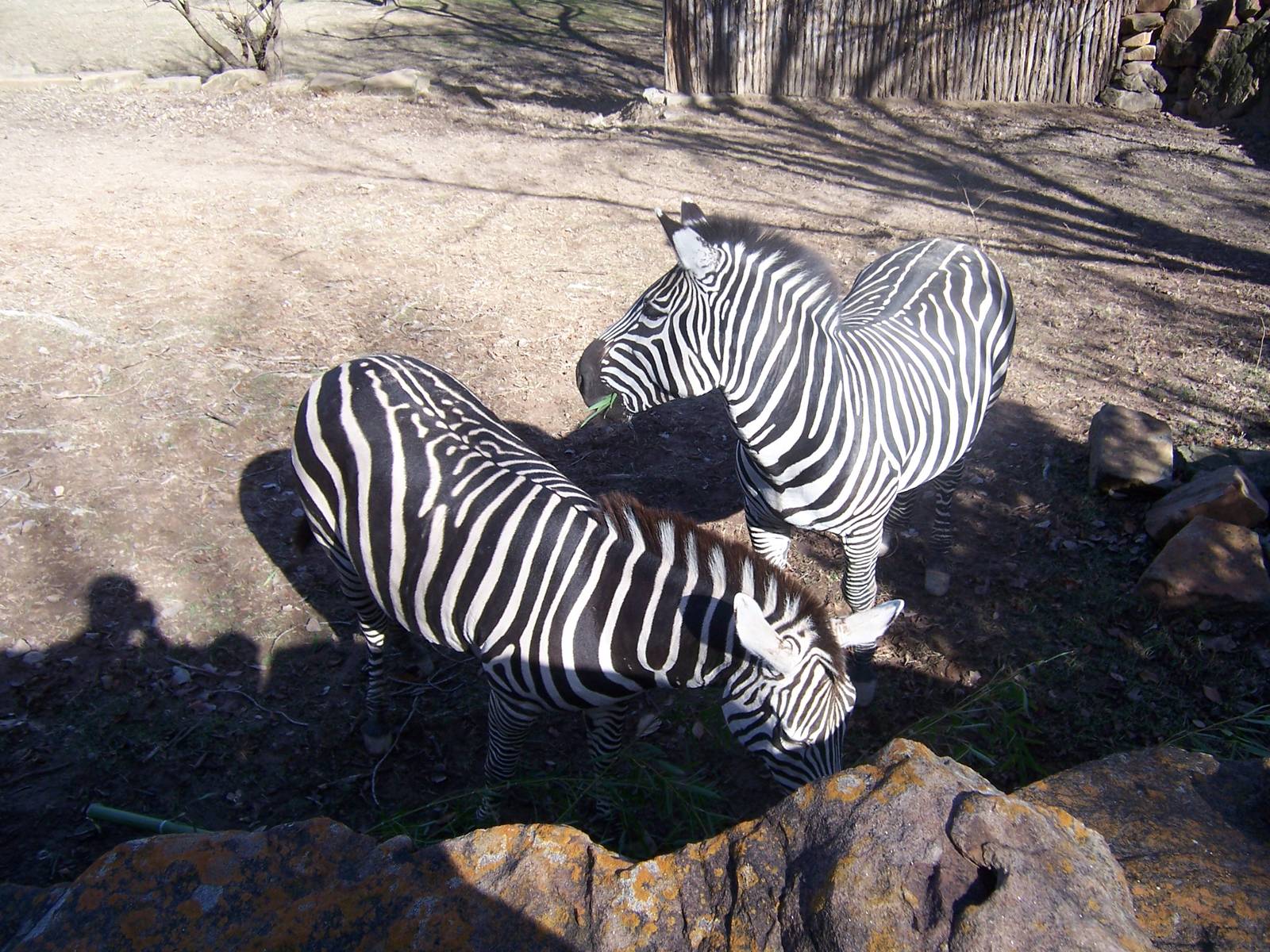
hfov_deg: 55.4
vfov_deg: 42.9
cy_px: 476
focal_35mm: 33
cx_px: 635
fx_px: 1211
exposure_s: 1/350
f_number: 3.4
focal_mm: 5.5
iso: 80
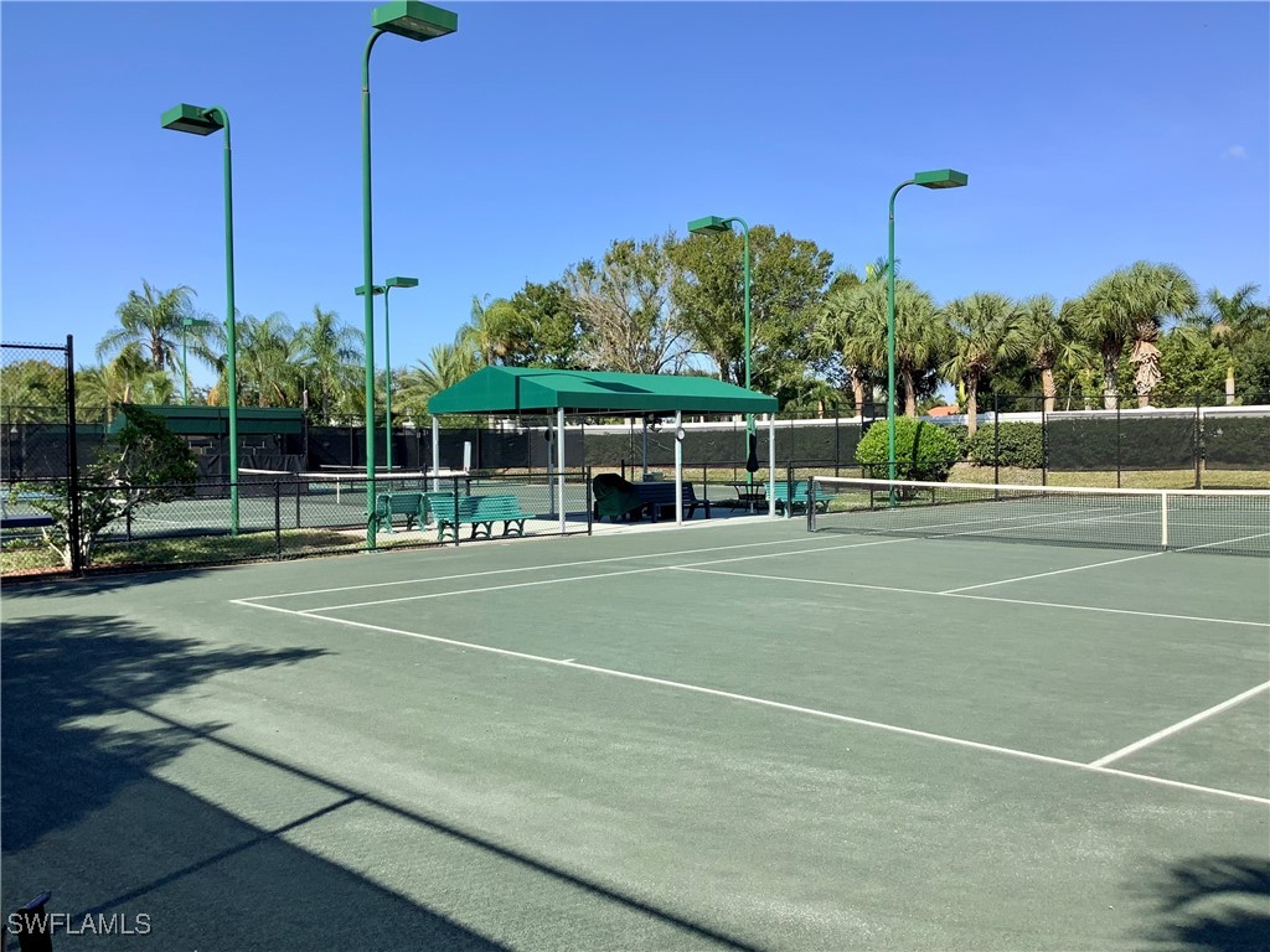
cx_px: 635
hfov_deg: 58.4
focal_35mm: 31
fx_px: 1137
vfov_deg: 45.4
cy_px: 476
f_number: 2.4
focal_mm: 3.3
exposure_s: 1/1148
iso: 25
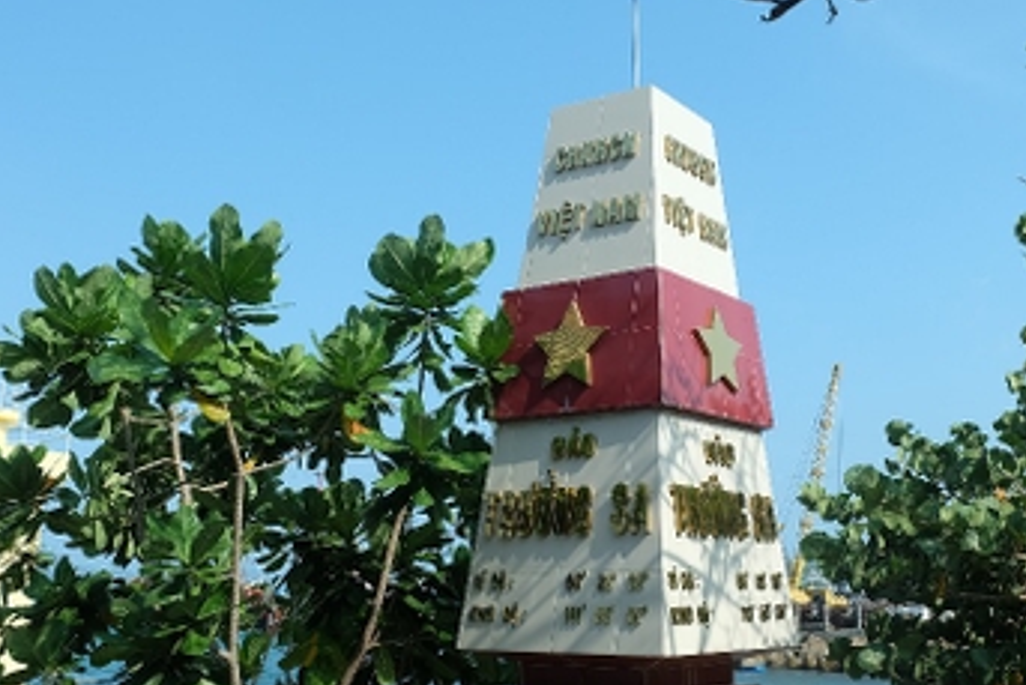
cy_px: 338
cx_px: 700
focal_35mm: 42
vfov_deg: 31.9
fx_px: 1197
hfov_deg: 45.5
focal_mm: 16
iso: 400
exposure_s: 1/950
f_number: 5.6
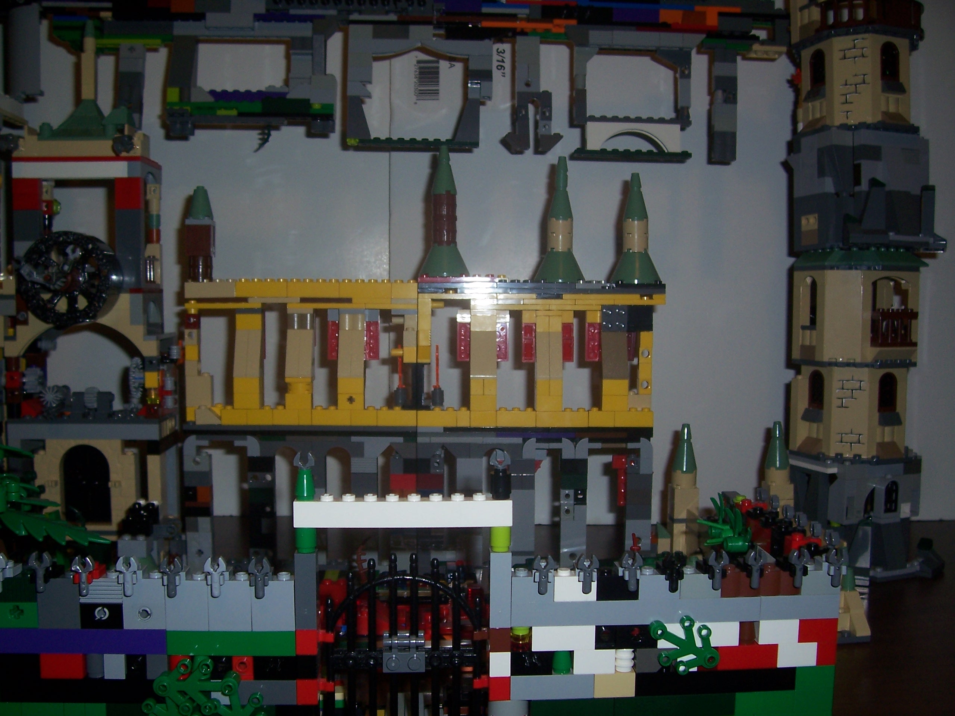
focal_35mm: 34
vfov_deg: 41.8
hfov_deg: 54.0
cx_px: 478
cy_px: 358
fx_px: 938
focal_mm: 5.6
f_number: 2.7
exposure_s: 1/60
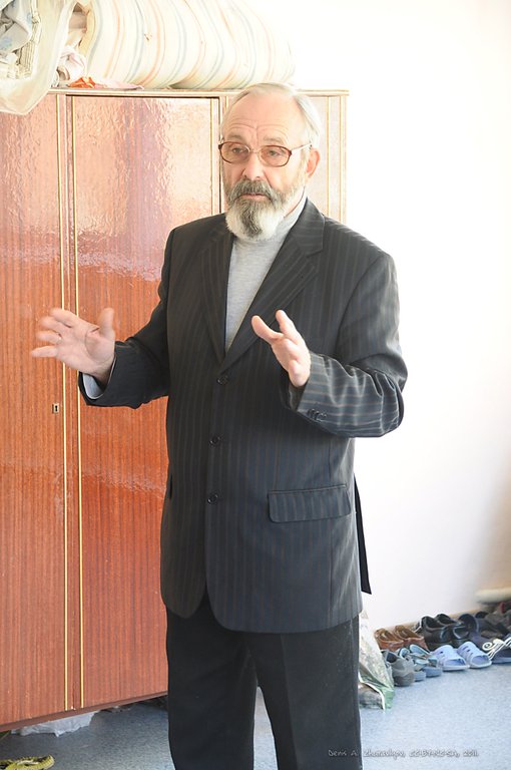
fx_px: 2242
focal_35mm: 105
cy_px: 385
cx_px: 256
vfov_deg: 19.5
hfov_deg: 13.0
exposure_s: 1/13
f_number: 6.3
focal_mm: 70
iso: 500
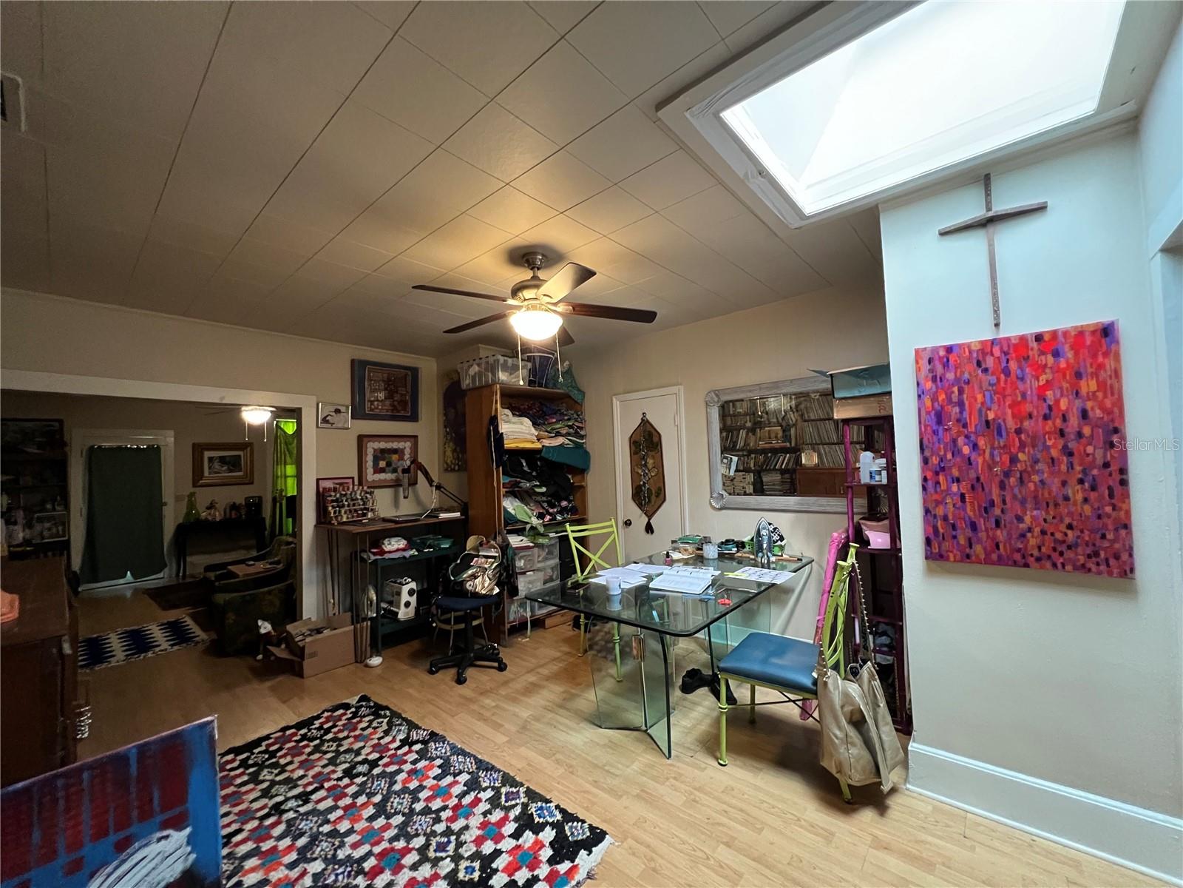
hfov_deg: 106.2
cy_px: 444
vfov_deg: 89.9
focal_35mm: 13
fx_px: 444
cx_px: 592
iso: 1000
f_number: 1.8
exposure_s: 1/60
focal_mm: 1.57
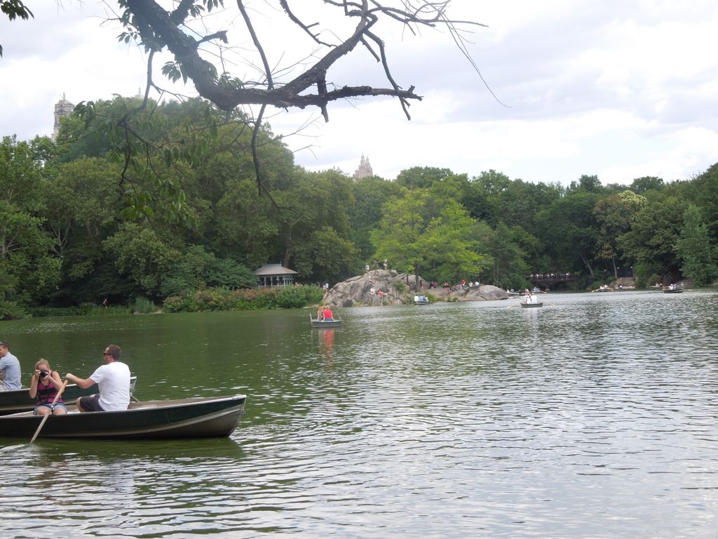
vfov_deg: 21.3
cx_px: 359
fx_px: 1431
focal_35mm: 69
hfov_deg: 28.2
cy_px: 270
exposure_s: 1/250
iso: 100
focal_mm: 12.5
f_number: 4.4
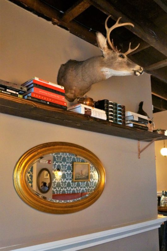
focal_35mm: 30
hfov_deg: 43.5
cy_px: 126
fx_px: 209
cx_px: 84
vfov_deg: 62.0
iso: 3200
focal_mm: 20
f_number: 3.5
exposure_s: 1/30
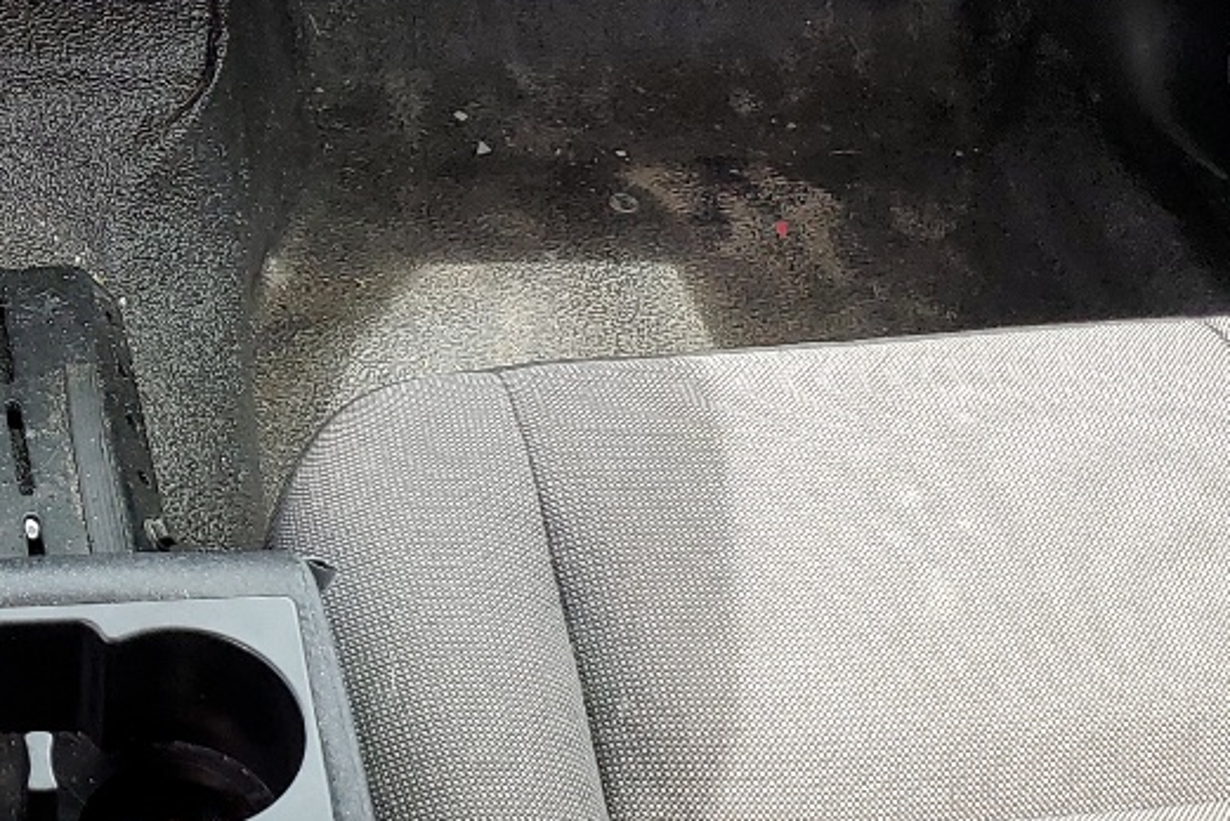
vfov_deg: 16.5
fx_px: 2837
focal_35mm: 83
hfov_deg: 23.3
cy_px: 401
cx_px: -45
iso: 50
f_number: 1.5
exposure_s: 1/60.2
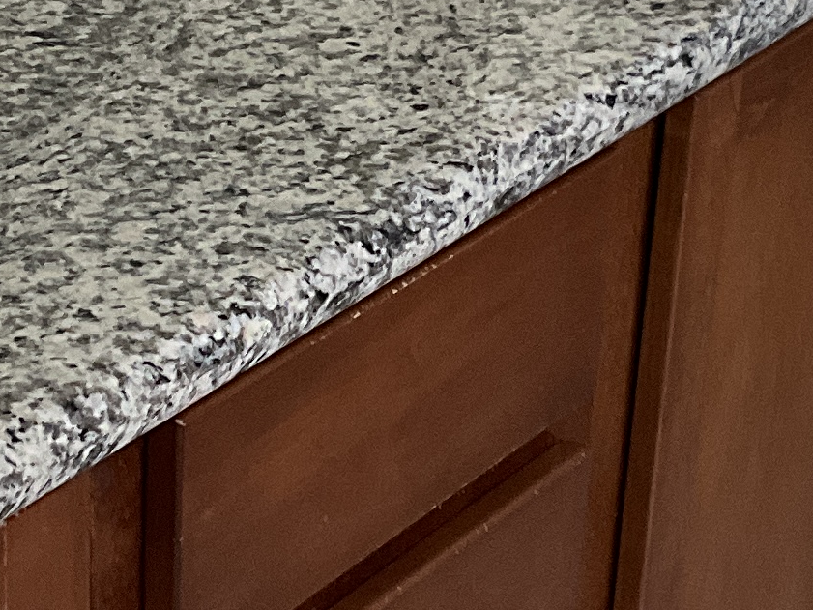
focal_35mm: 139
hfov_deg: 14.2
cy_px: 231
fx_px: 3265
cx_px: 306
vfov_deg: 10.7
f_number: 1.8
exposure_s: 1/60
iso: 80
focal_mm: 3
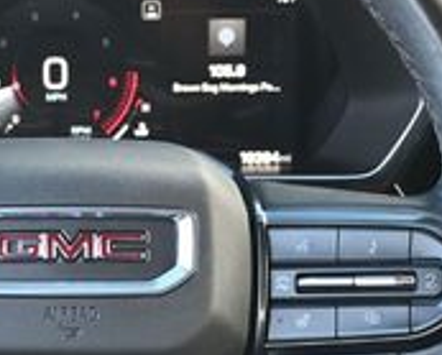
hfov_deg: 13.9
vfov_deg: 11.2
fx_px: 1803
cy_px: 258
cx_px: 59
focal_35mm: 138
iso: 1000
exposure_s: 1/125
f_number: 4.5
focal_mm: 26.5
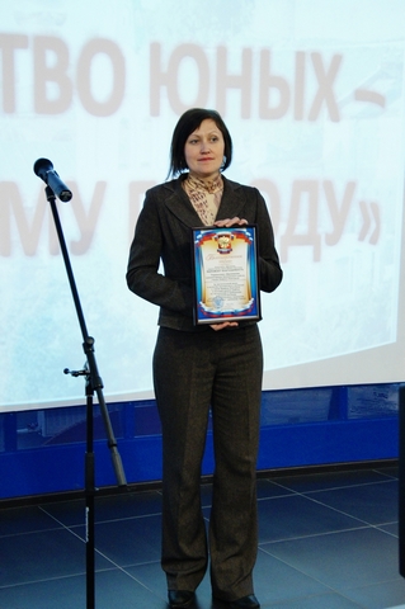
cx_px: 202
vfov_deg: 29.9
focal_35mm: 68
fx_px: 1141
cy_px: 304
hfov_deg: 20.1
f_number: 5.6
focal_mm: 45
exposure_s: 1/20
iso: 1600
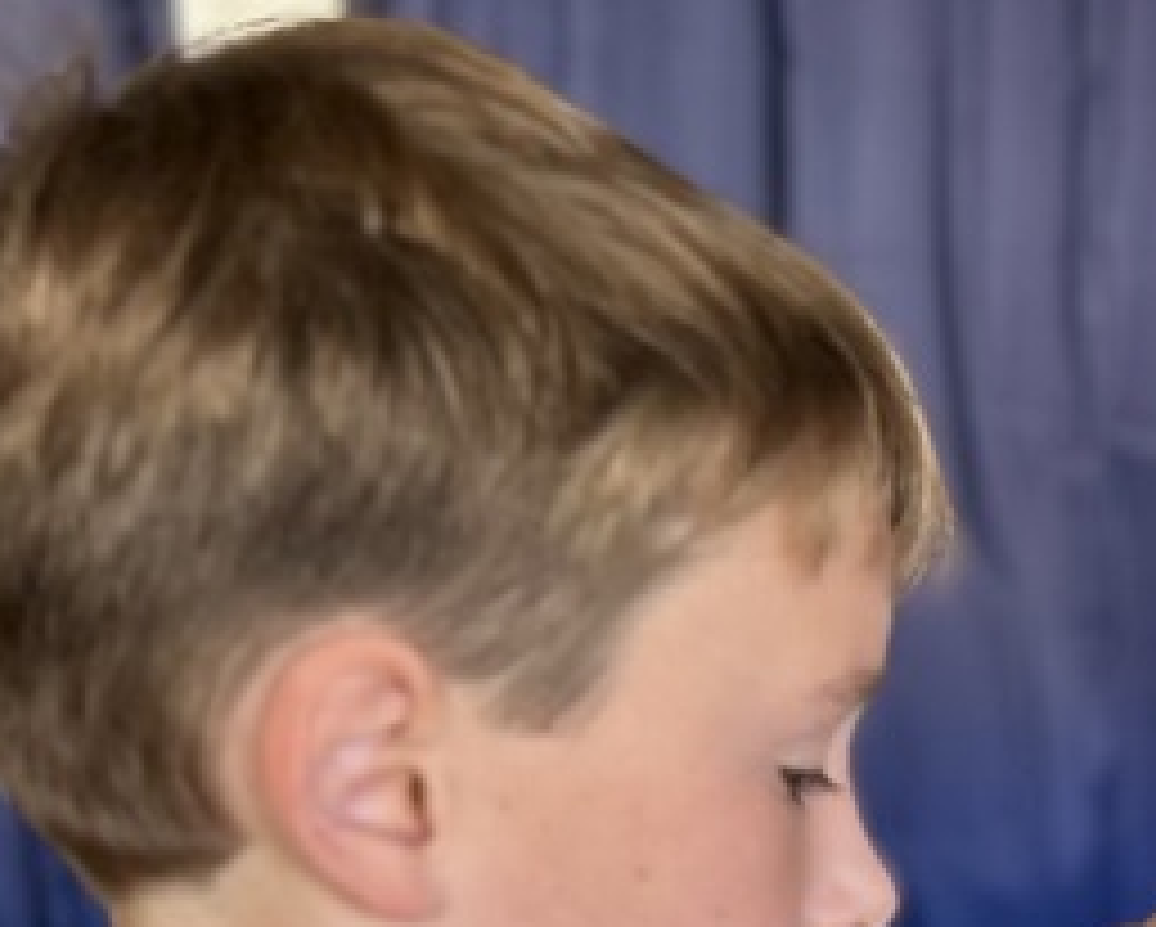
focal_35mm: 101
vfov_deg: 14.8
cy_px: 1098
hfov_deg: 17.6
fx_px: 3458
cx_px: 1579
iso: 80
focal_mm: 5.7
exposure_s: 1/60
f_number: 1.5
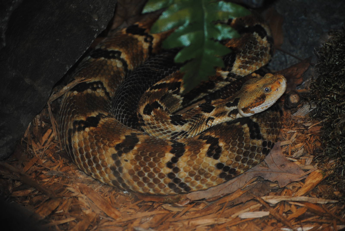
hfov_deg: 19.4
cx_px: 172
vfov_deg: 13.1
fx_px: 1007
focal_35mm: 105
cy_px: 116
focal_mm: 70
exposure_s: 1/60
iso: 200
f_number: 4.2
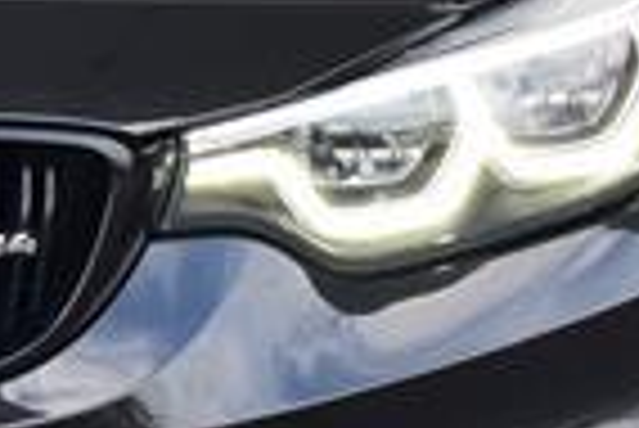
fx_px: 3607
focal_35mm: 203
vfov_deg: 6.8
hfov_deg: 9.6
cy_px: 133
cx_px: -531
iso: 400
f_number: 9
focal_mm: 24
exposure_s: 1/100
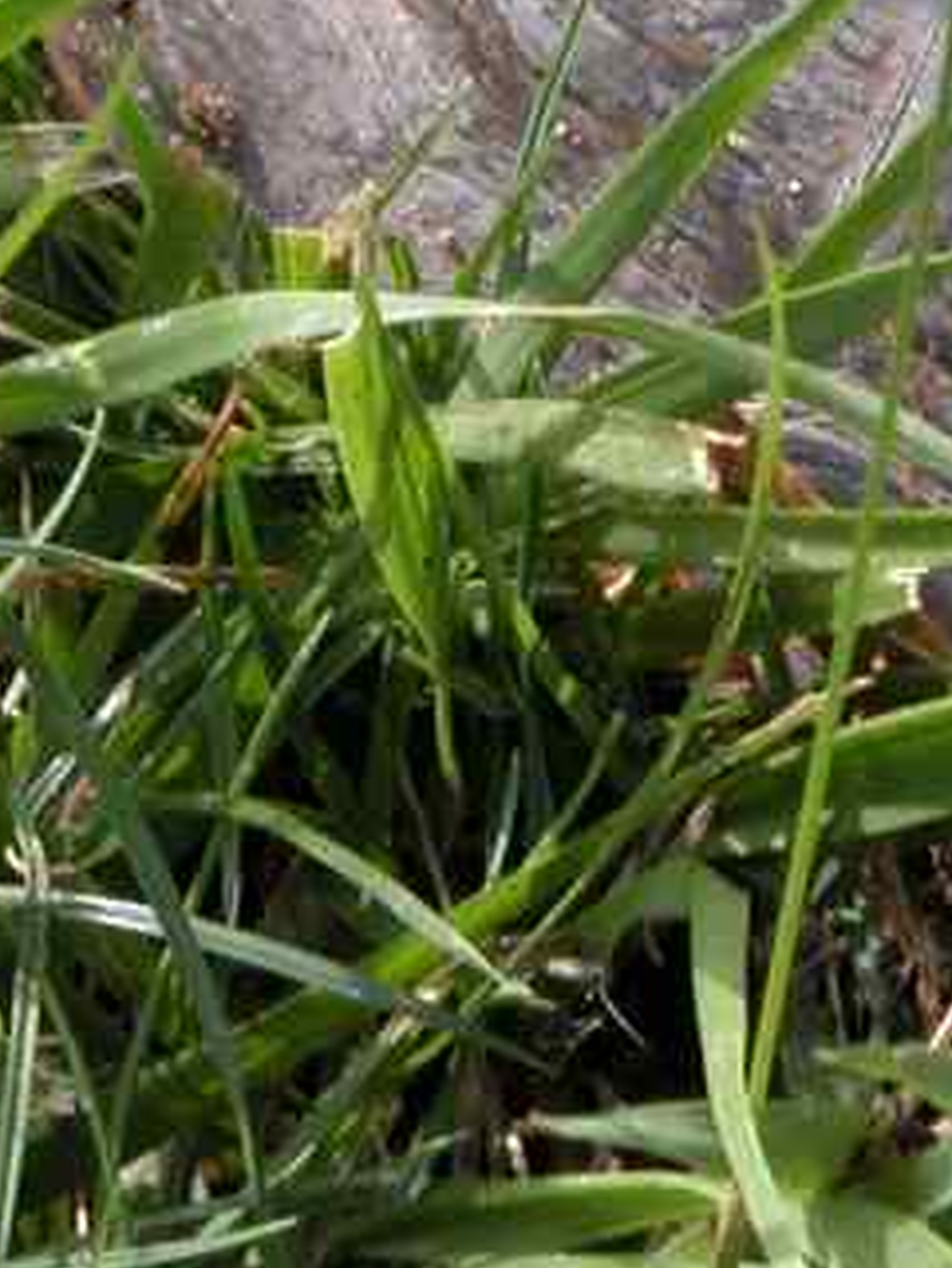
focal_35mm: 701
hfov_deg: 2.1
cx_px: 1466
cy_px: -107
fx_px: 25688
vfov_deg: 2.8
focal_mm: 44.7
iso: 100
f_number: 7.1
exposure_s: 1/148
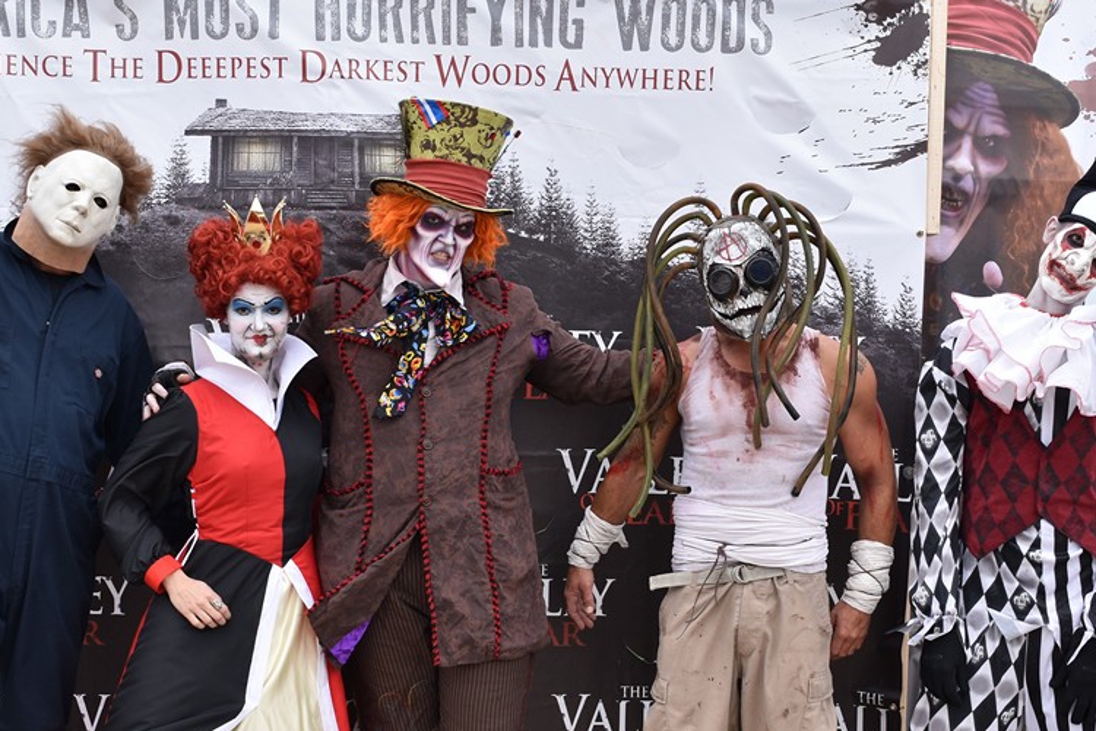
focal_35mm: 48
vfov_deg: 27.9
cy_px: 477
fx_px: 1461
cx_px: 492
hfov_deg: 41.1
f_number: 8
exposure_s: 1/250
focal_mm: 24
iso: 250
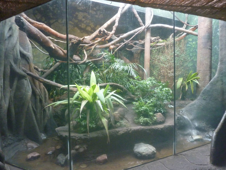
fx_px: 163
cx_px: 113
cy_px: 85
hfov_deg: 69.4
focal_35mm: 25
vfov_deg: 54.9
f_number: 3.3
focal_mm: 4.1
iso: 400
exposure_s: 1/10
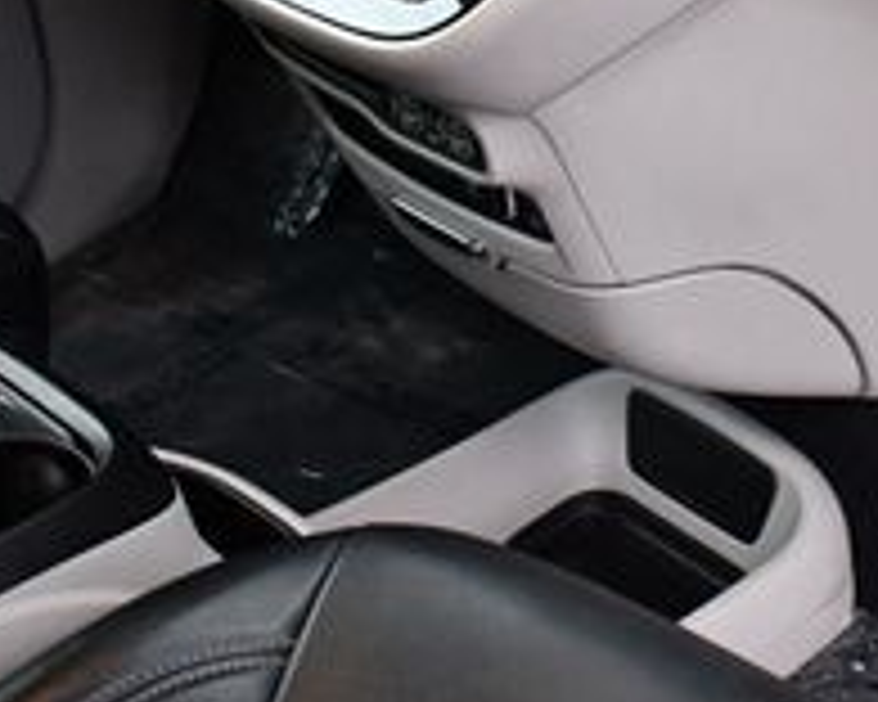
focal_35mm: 83
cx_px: 914
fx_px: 2157
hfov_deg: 22.0
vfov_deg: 18.1
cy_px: 45
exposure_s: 1/125
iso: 1250
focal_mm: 18
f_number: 3.5
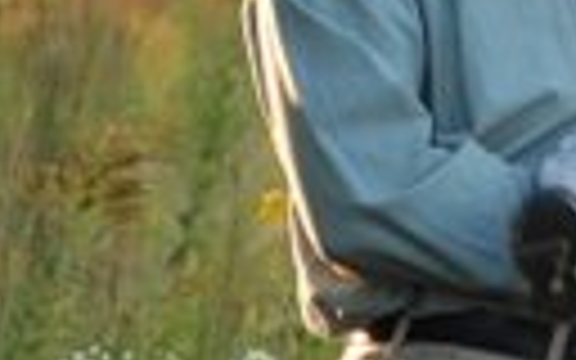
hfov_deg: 3.2
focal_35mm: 664
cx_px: 954
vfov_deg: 2.0
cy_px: 14
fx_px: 10423
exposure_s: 1/125
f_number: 4.8
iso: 280
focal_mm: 116
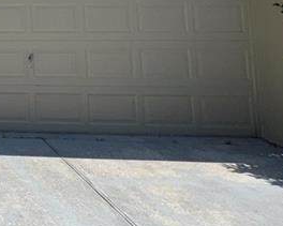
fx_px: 444
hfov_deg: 24.9
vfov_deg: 26.3
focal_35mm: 53
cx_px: -164
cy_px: -25
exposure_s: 1/2146
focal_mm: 2.22
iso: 32
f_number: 2.2
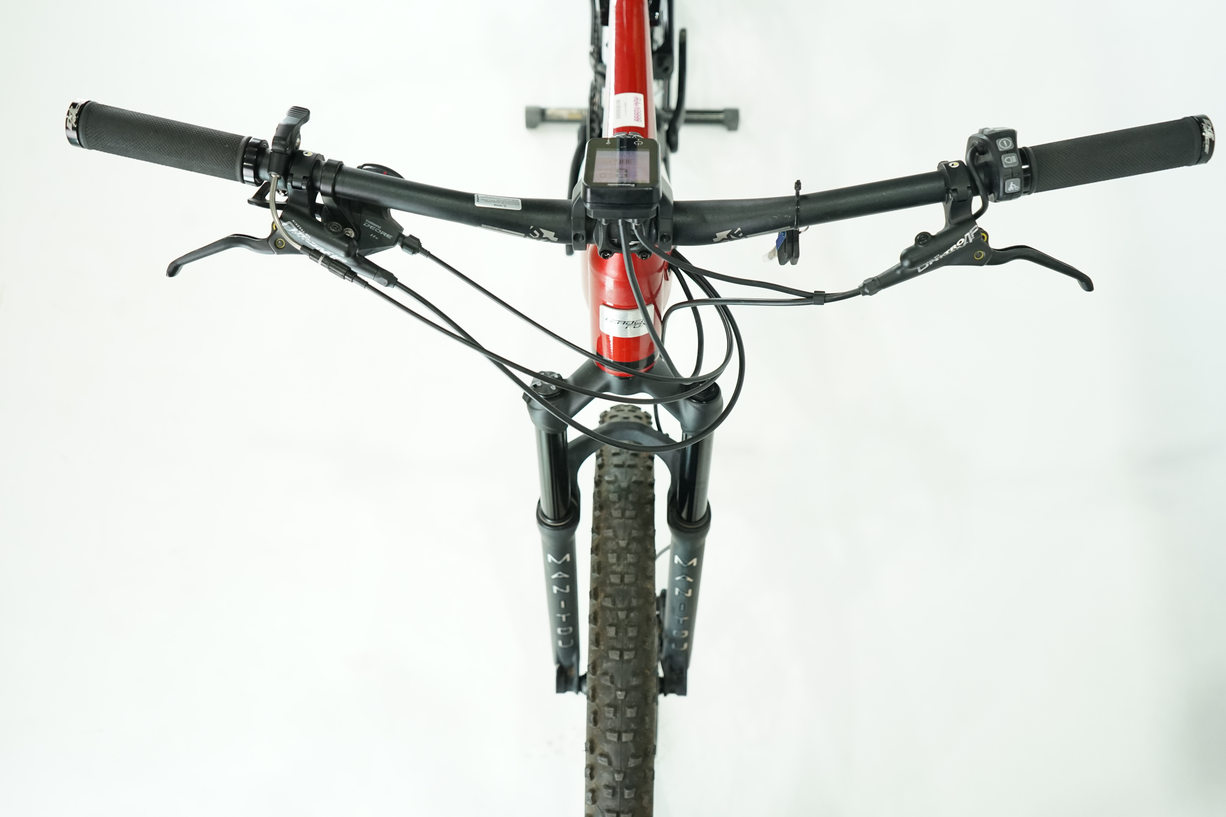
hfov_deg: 61.9
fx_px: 1022
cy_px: 408
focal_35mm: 30
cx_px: 613
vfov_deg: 43.6
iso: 2000
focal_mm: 30
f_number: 4.5
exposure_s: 1/200
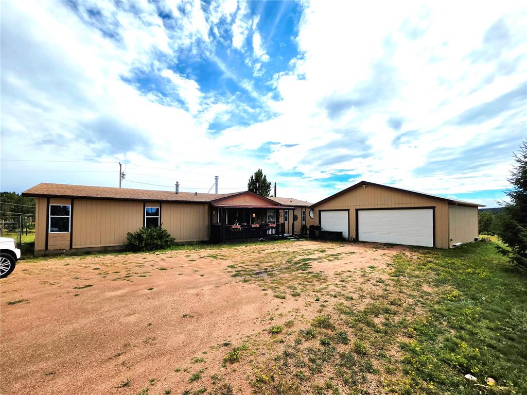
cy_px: 198
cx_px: 264
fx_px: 198
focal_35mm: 13
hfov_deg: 106.2
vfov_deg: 89.9
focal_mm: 2.2
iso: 40
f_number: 1.9
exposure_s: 1/5000
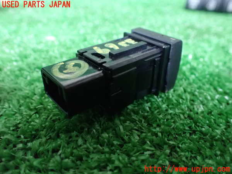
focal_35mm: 30
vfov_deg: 46.8
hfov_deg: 60.0
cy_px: 87
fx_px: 201
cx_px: 116
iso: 1600
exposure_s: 1/15
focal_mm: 5.4
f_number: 2.3
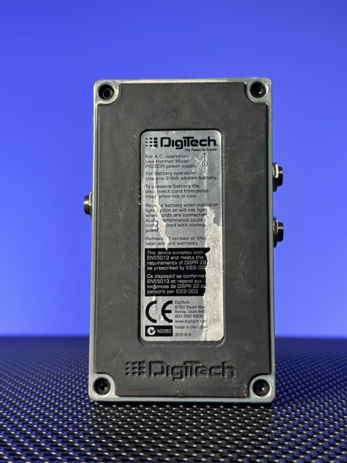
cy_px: 232
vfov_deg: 39.7
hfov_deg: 30.3
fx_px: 642
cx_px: 174
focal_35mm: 48
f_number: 1.78
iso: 125
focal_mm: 6.86
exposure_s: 1/101
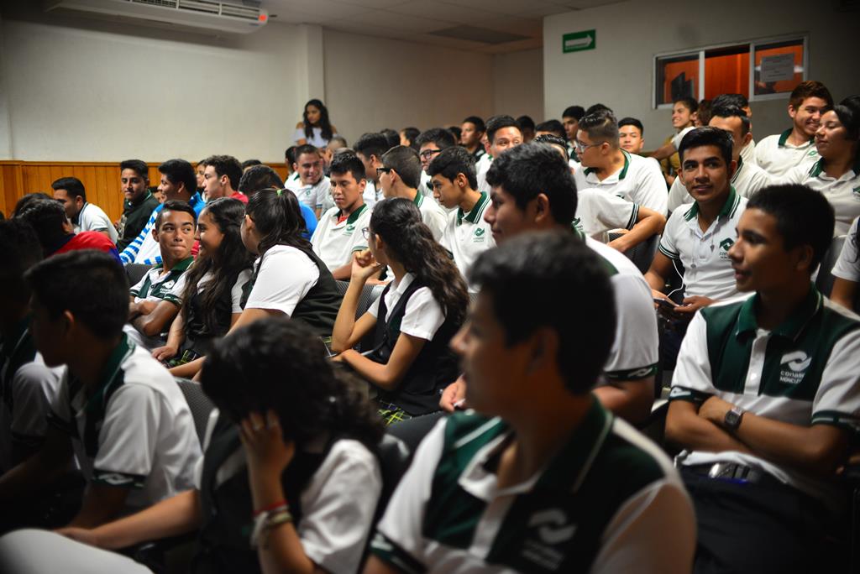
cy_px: 287
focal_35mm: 35
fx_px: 837
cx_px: 430
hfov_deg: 54.4
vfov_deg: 37.9
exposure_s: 1/100
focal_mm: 35
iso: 1000
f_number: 1.8
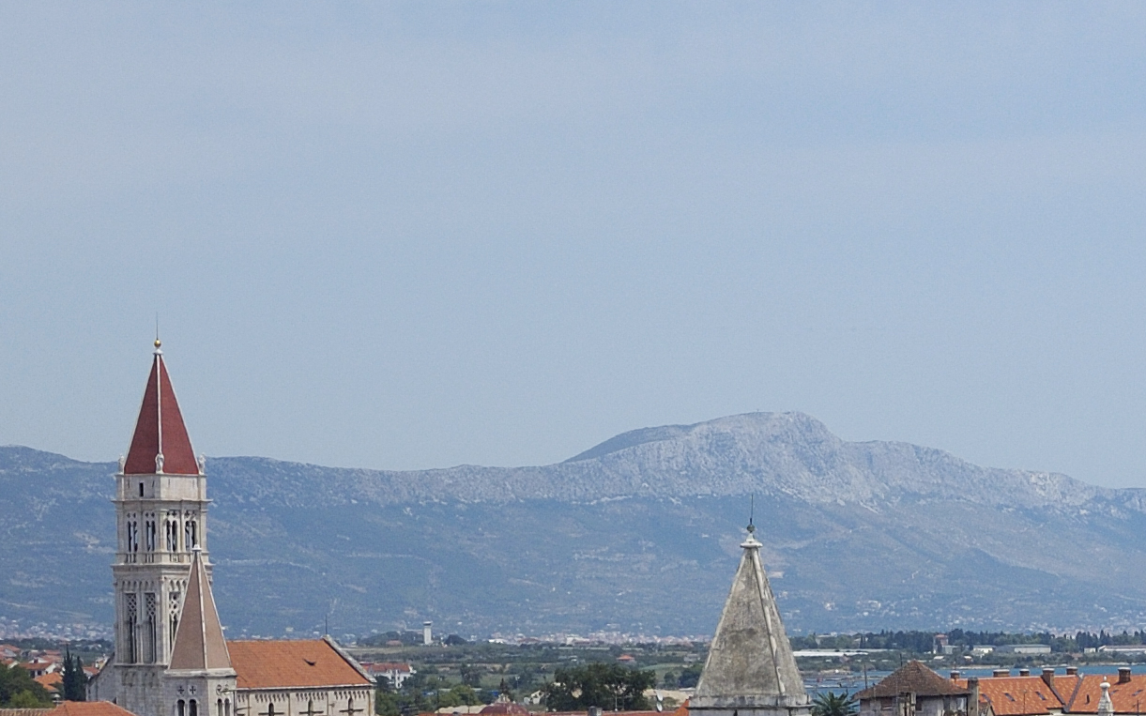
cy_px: 853
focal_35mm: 143
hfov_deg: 14.3
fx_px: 4466
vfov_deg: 9.1
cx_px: 1239
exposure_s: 1/500
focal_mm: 38
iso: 320
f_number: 11
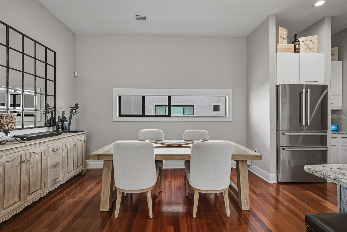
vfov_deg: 73.8
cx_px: 174
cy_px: 116
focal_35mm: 16
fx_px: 154
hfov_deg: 96.7
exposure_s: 1/3200
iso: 1000
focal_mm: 16
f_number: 6.3
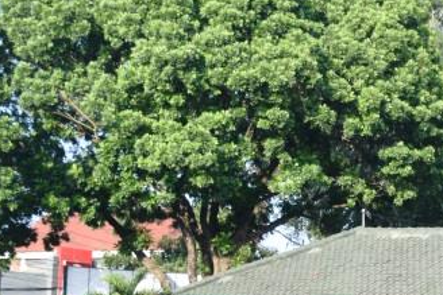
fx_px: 1268
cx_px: 397
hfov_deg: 19.5
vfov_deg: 13.1
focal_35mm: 103
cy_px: 323
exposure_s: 1/100
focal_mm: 22
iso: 250
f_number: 9
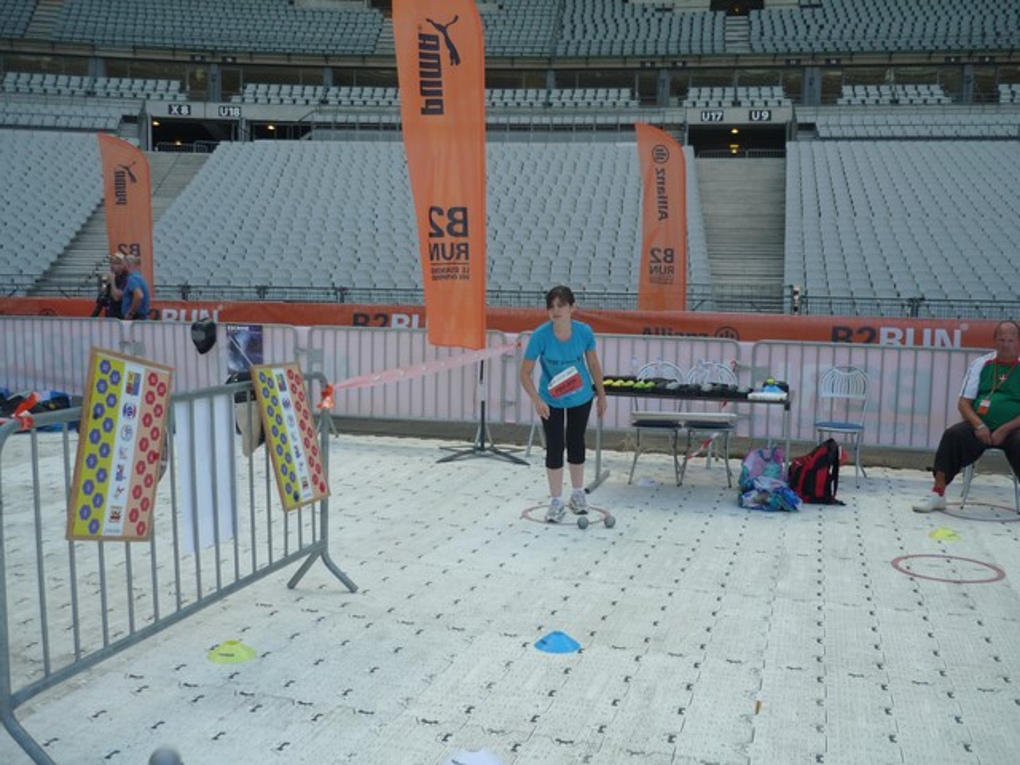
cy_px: 382
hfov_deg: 55.4
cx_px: 510
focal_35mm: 33
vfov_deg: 42.9
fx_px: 972
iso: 100
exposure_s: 1/320
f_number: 2.8
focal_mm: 5.5
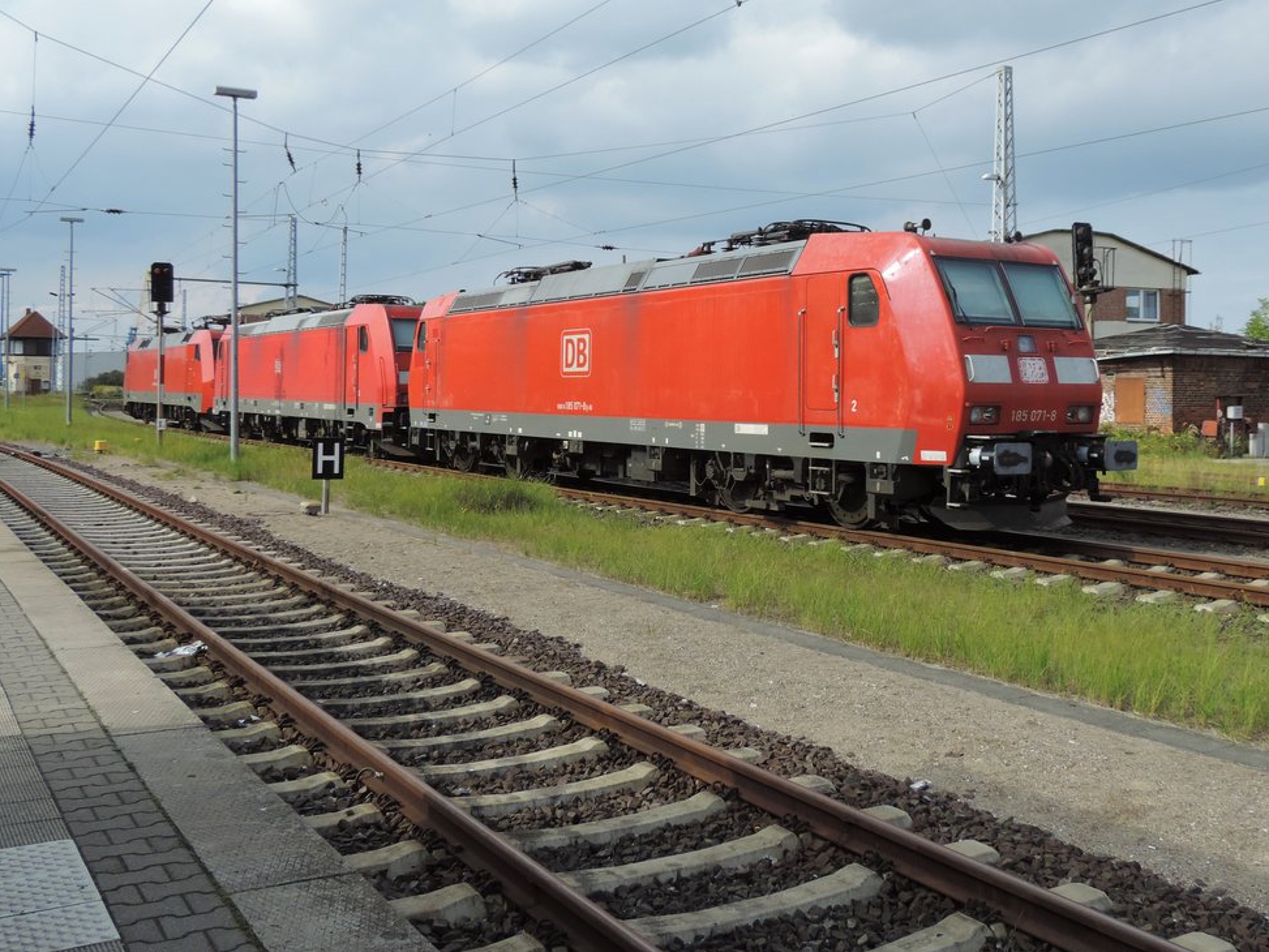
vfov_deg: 38.5
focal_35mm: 37
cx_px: 694
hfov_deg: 50.1
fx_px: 1357
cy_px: 368
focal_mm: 5.3
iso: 80
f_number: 3.1
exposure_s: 1/800
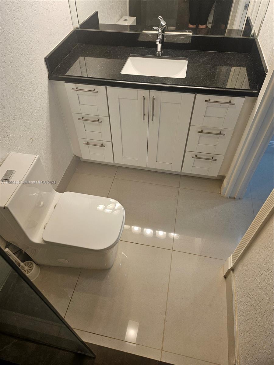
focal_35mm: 23
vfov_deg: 73.9
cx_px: 137
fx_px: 243
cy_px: 182
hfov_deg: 58.9
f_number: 1.8
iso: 100
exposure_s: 1/120
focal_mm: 5.4
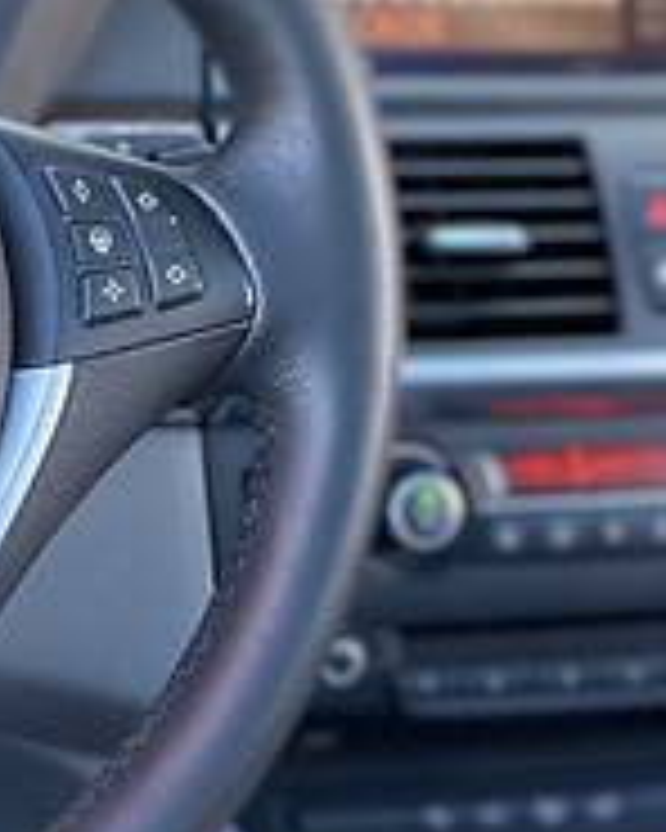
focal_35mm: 110
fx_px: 2710
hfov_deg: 13.8
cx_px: -14
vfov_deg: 17.5
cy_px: 445
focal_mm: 4.2
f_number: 1.8
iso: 125
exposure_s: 1/67
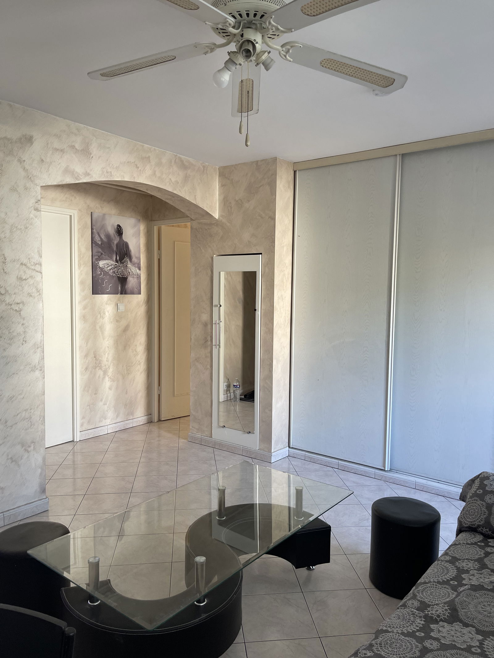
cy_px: 329
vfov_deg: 67.3
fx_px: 495
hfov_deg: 53.1
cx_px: 247
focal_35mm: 26
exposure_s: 1/111
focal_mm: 5.1
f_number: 1.6
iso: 125
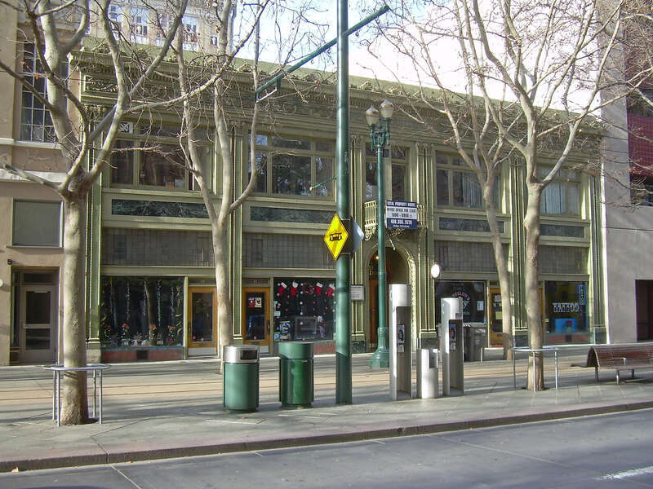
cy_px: 244
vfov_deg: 37.7
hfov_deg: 49.0
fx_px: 717
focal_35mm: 38
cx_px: 326
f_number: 2.8
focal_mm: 6.3
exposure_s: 1/162
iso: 50
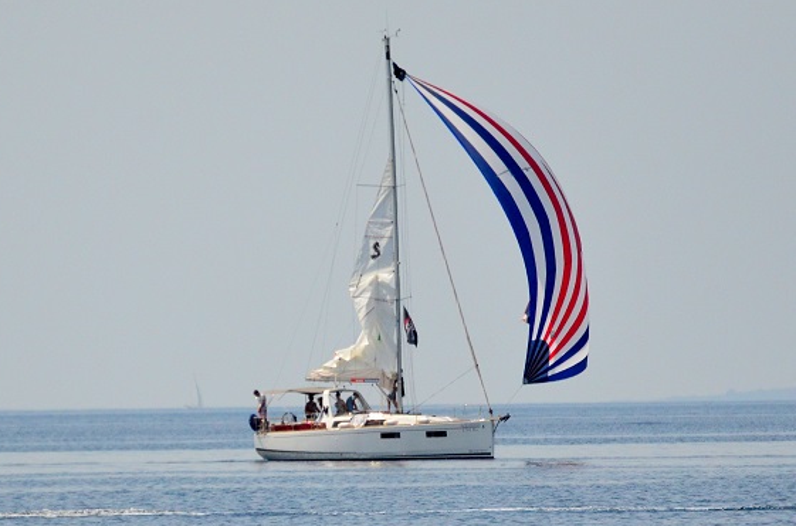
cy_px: 327
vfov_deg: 1.7
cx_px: 302
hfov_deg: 2.6
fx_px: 17688
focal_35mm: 802
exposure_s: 1/8000
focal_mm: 300
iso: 1100
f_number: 5.6
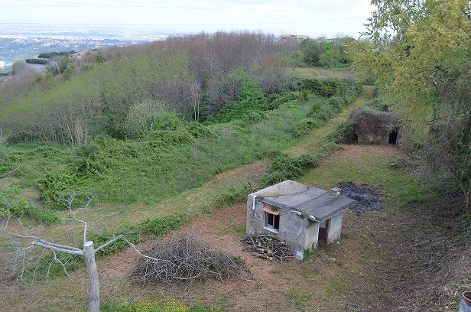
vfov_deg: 36.7
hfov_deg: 53.2
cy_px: 156
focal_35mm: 36
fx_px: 470
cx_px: 236
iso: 200
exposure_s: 1/200
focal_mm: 24
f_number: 7.1
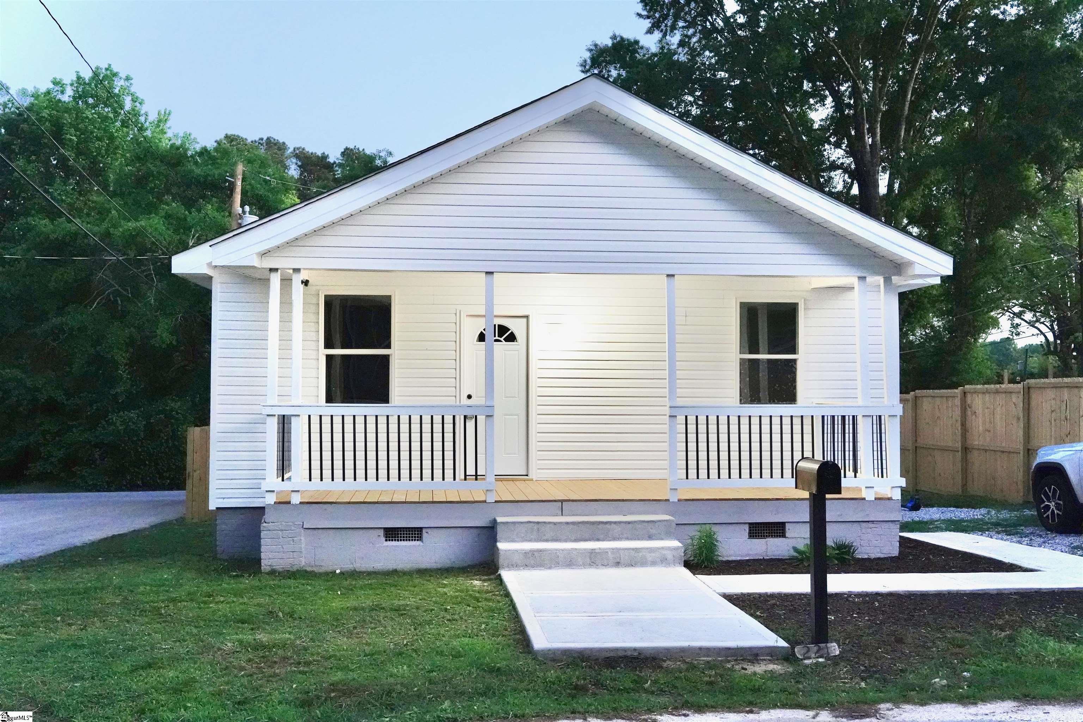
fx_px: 1113
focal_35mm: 37
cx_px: 542
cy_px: 361
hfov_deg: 51.9
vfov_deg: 35.9
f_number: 5.6
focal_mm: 37
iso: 16000
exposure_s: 1/200
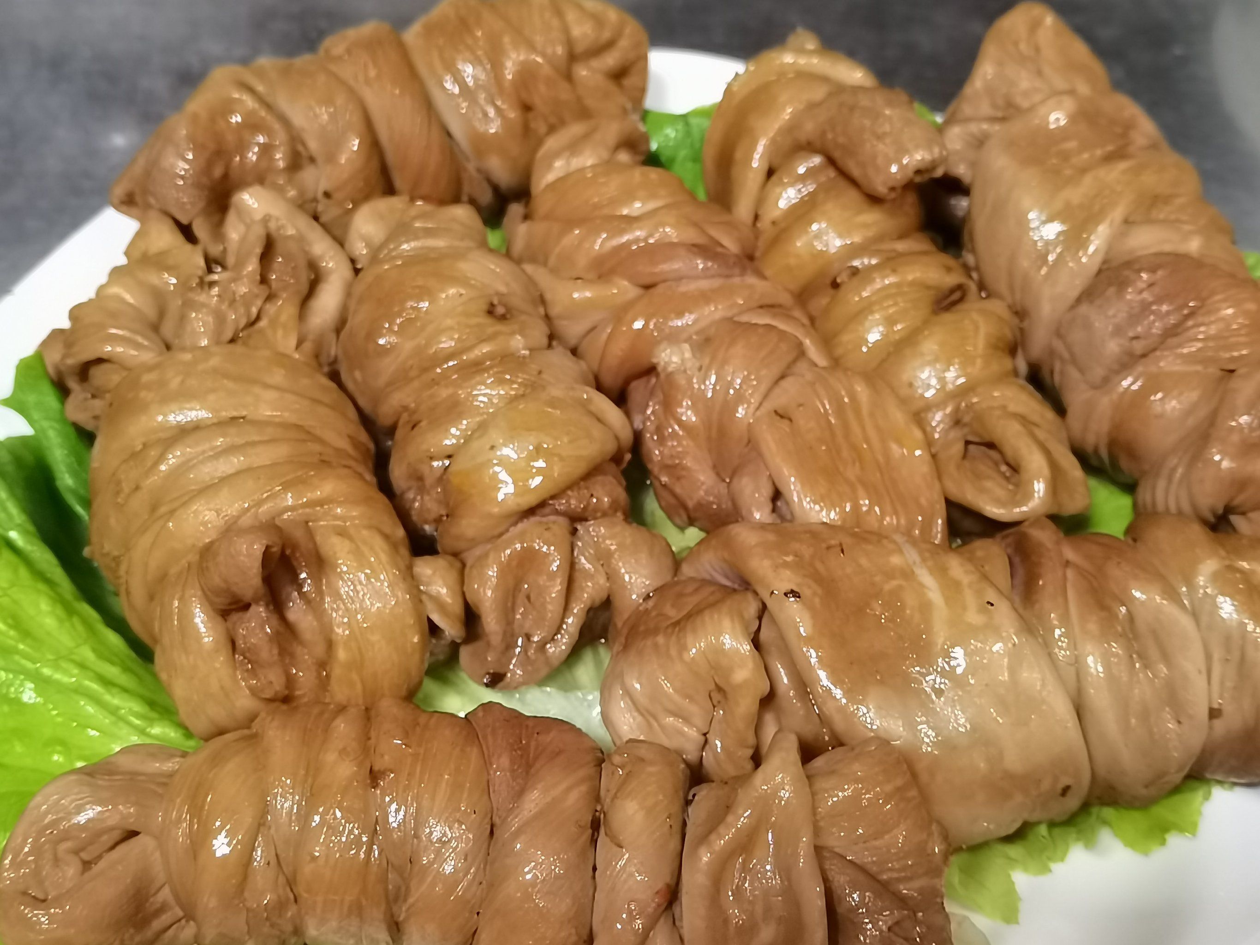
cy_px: 472
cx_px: 630
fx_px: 1638
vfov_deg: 32.2
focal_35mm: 45
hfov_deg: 42.1
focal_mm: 4.94
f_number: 1.9
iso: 500
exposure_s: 1/33.3
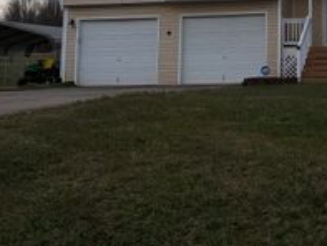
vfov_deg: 21.3
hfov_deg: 27.3
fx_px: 624
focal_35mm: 66
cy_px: -16
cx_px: 345
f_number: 1.6
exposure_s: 1/7813
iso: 50
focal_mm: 5.96
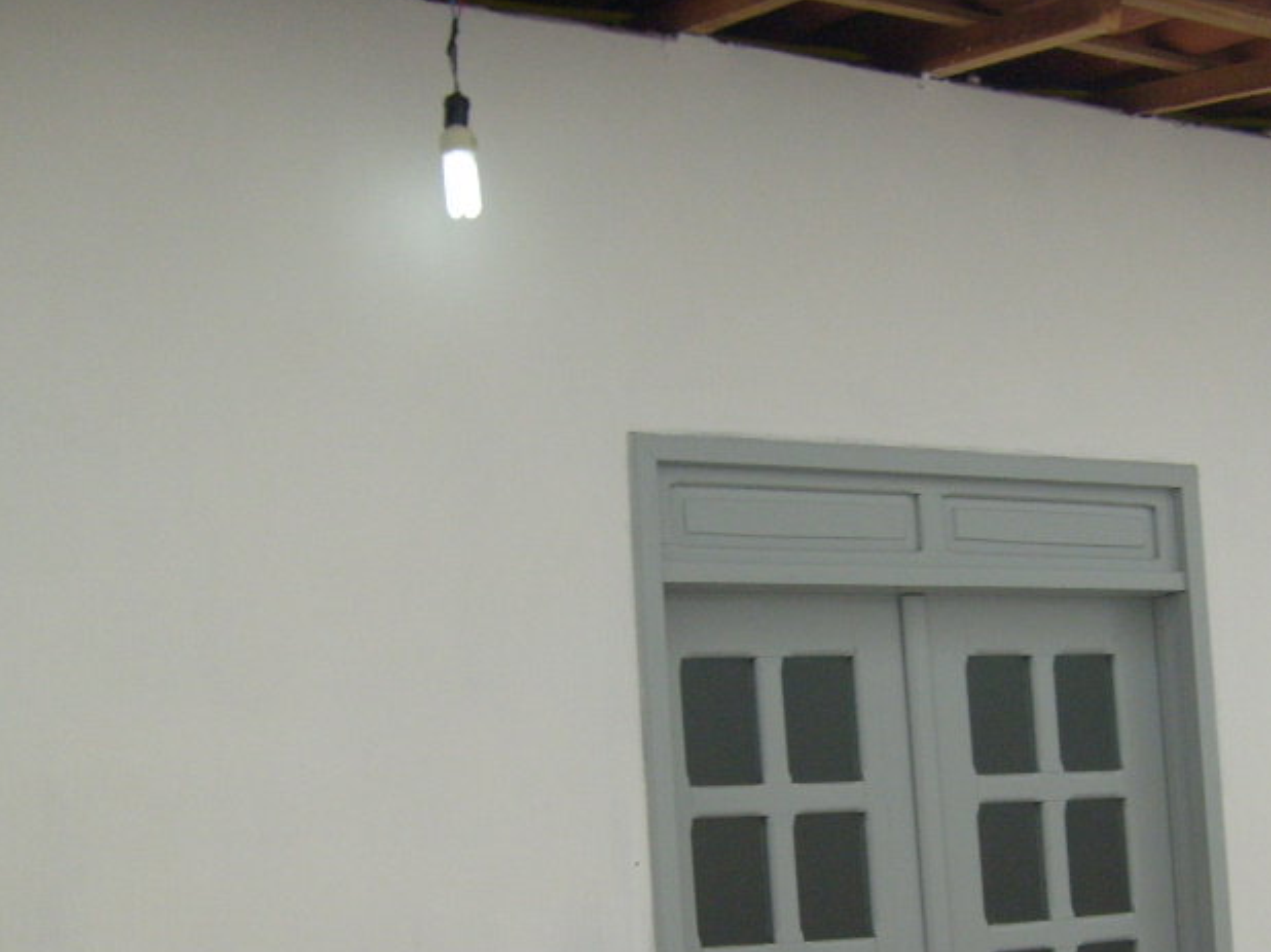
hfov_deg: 32.9
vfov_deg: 24.8
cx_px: 872
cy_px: 761
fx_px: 2129
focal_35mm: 58
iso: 80
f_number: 7.1
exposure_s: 1/125
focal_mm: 5.8
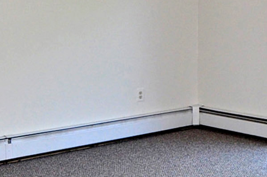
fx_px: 541
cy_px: -7
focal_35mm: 73
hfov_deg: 26.9
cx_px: 233
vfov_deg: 18.1
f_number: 5
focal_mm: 10
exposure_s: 1/100
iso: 500
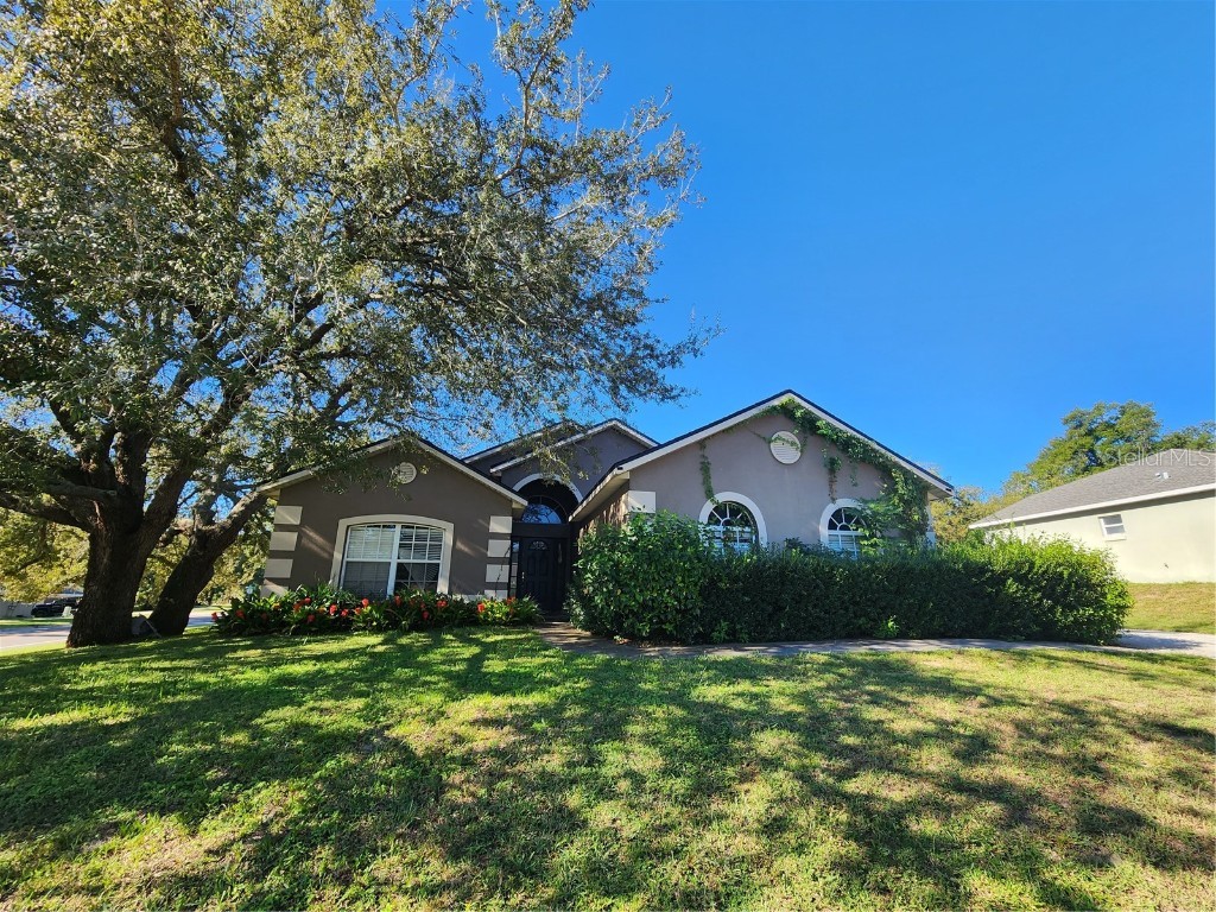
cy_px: 456
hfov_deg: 106.2
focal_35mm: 13
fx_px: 457
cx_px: 608
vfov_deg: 89.9
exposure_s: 1/577
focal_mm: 2.2
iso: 50
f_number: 2.2
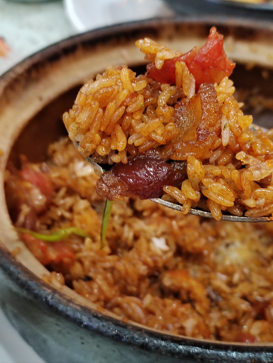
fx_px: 620
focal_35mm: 59
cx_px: 136
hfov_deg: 24.8
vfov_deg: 32.7
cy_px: 182
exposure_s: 1/33.3
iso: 1065
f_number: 1.9
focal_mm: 5.52
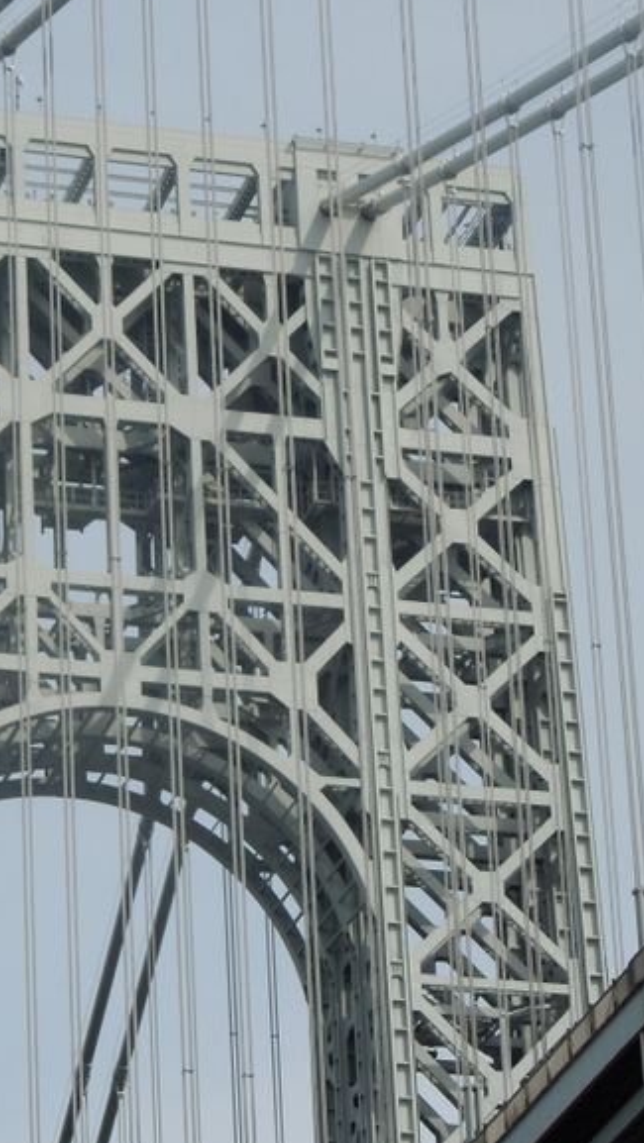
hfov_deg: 7.1
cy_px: 666
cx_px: 149
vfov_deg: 12.5
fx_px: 5216
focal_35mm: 172
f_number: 4.6
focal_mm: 16
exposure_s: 1/1000
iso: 100
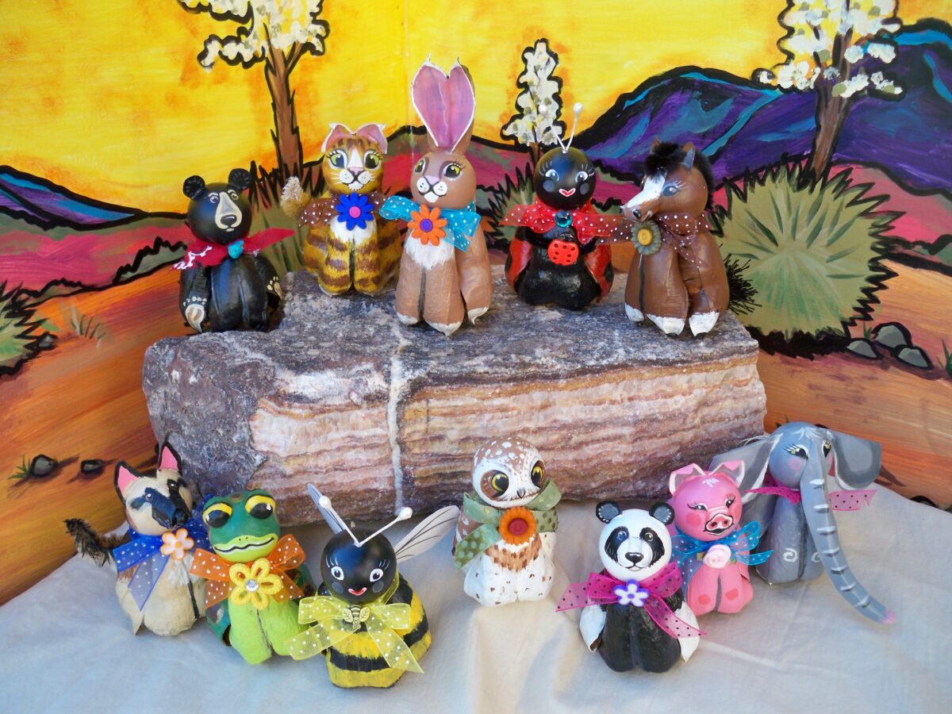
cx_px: 476
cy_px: 357
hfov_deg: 52.6
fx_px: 963
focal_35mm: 35
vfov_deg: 40.7
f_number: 3.1
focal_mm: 6.3
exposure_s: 1/100
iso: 80
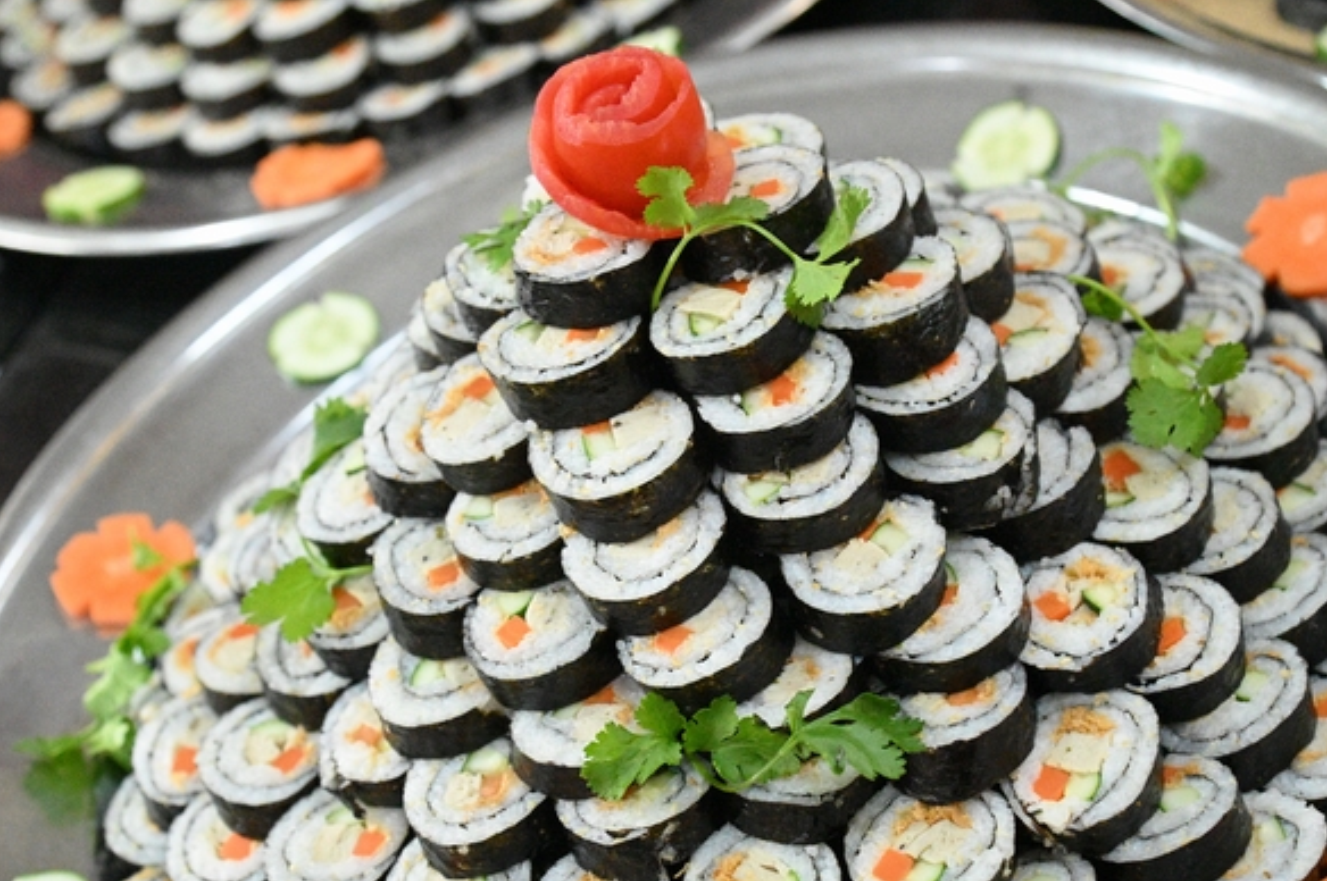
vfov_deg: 19.7
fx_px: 2541
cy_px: 434
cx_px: 679
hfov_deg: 29.3
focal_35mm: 69
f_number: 5
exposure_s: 1/320
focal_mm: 62
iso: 25600
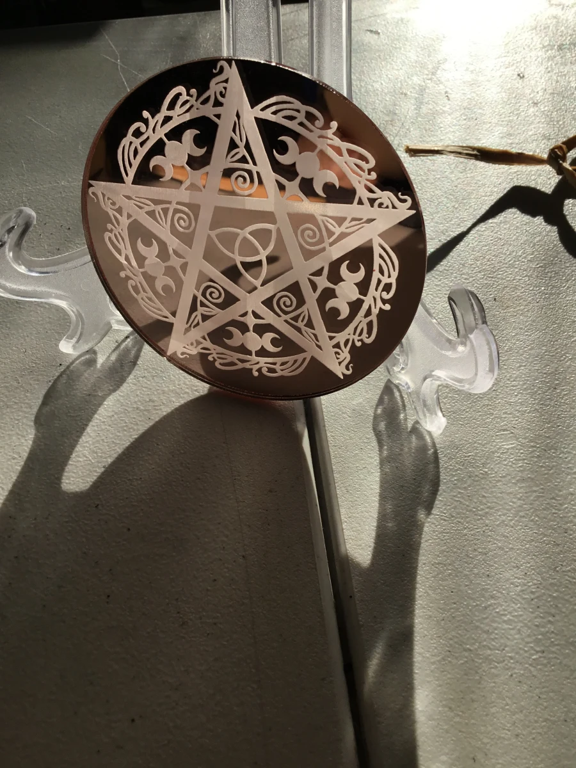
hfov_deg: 45.4
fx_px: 688
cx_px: 288
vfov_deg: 58.4
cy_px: 384
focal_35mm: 31
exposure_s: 1/1631
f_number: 2.4
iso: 25
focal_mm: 3.3
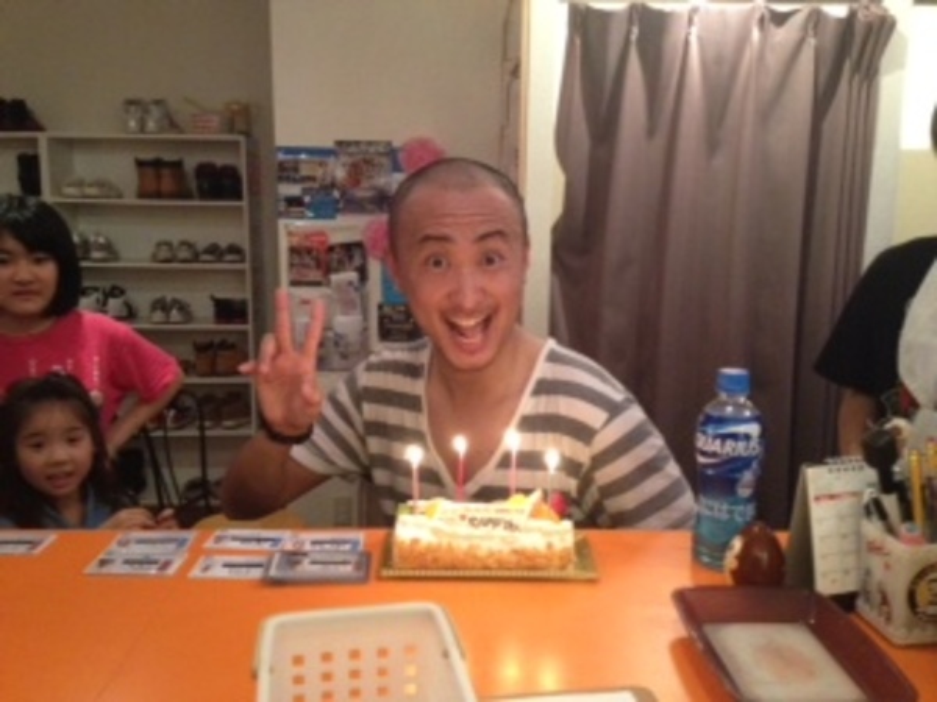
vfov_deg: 40.7
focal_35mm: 35
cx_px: 468
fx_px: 947
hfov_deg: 52.6
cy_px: 351
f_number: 2.4
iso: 400
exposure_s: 1/20
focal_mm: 4.28
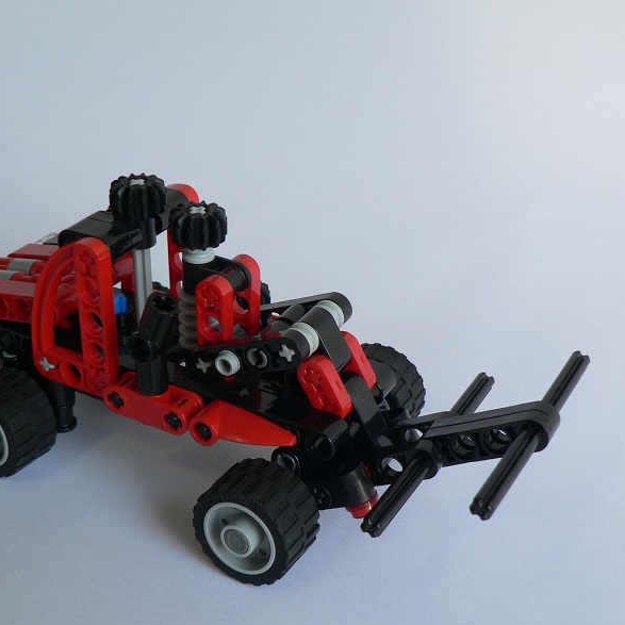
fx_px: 1083
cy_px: 318
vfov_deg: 32.2
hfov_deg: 32.1
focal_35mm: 53
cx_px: 236
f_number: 2.8
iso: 80
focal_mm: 7.4
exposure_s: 1/40
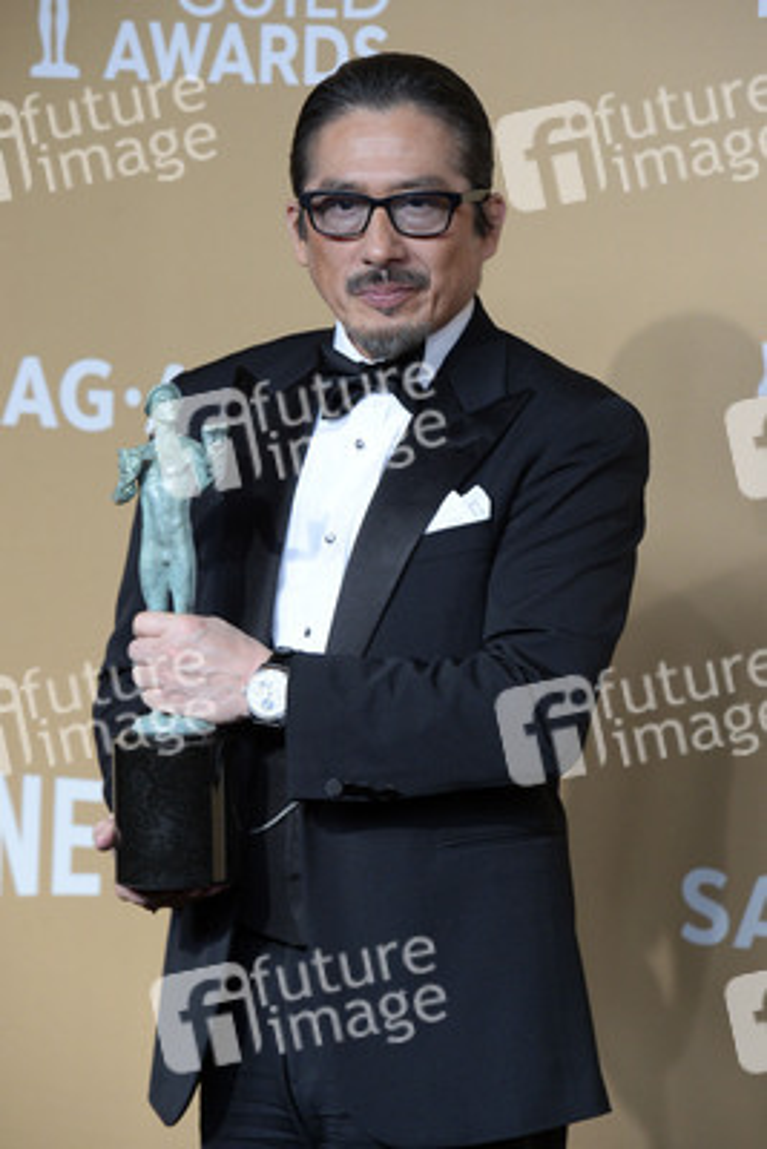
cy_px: 574
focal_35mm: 165
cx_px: 384
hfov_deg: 8.3
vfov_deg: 12.4
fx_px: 5268
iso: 2500
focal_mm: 165
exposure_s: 1/250
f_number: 6.3
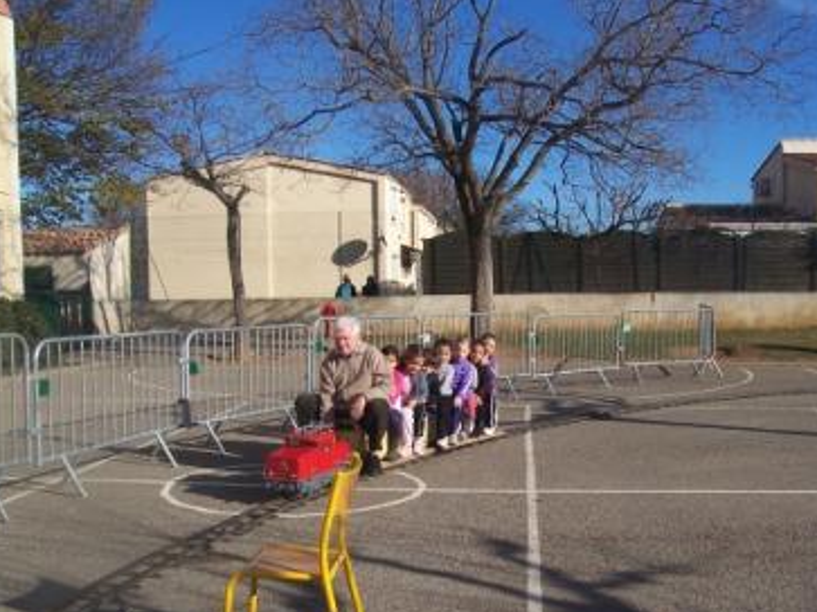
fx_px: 991
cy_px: 374
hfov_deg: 44.6
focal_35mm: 42
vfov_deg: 34.2
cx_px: 477
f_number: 5.6
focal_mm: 5.6
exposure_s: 1/750
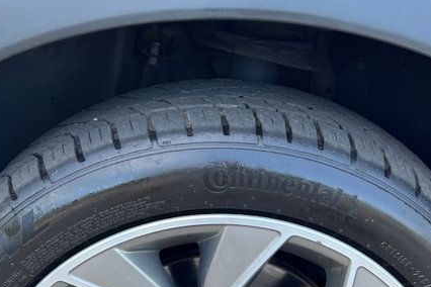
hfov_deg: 30.9
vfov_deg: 20.0
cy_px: 314
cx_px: 236
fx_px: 778
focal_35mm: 65
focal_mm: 5.7
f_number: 1.5
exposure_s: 1/146
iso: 50
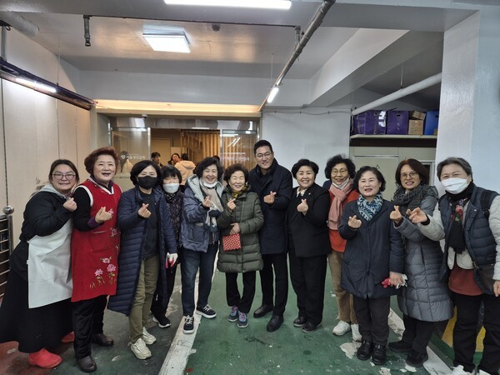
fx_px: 332
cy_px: 188
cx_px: 250
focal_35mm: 23
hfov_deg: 73.9
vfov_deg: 58.9
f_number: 1.8
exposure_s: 1/120
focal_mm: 5.4
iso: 50
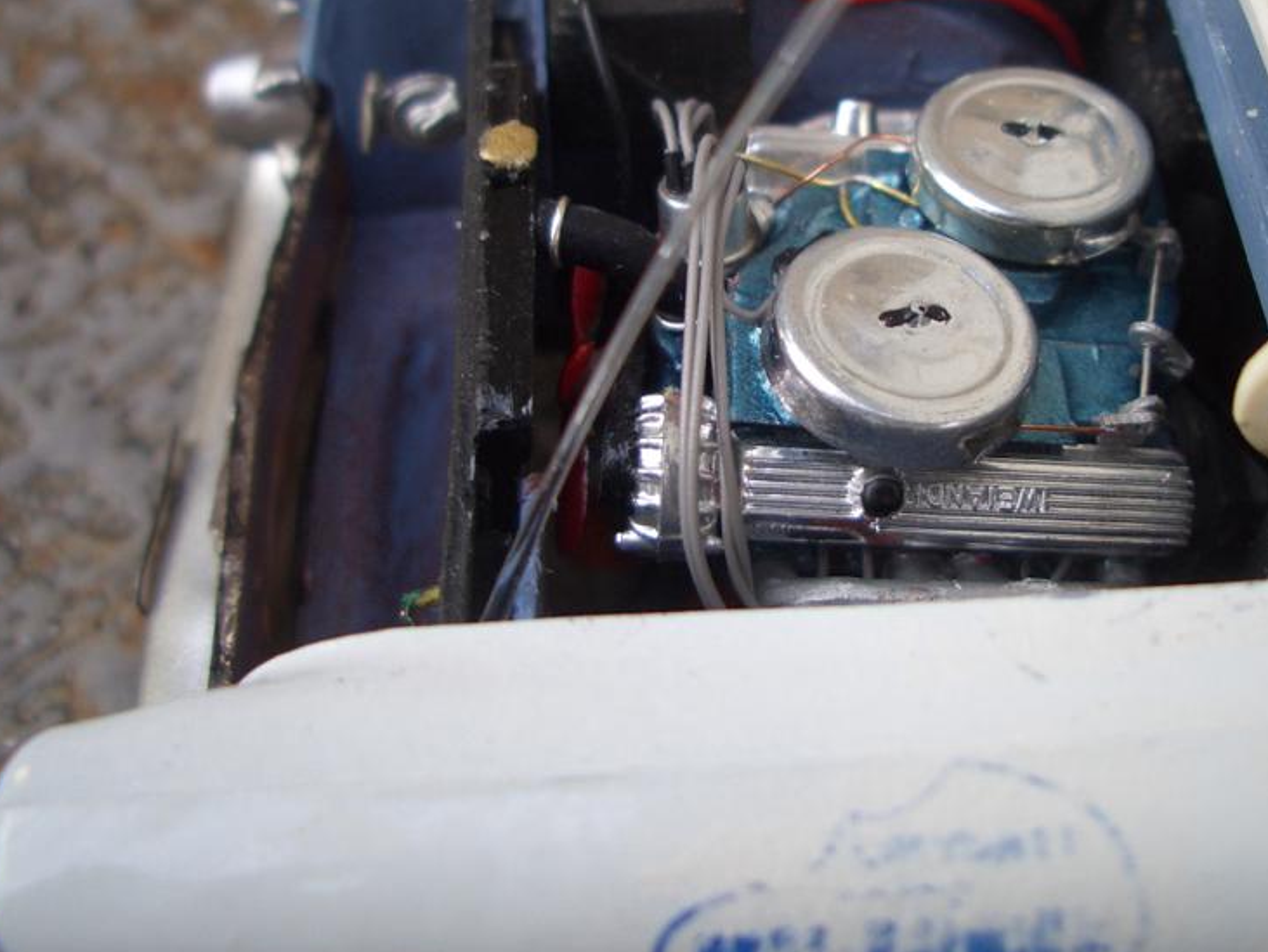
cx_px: 753
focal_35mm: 49
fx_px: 1796
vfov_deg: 29.4
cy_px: 300
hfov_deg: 38.8
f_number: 2.6
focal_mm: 5.8
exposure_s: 1/80
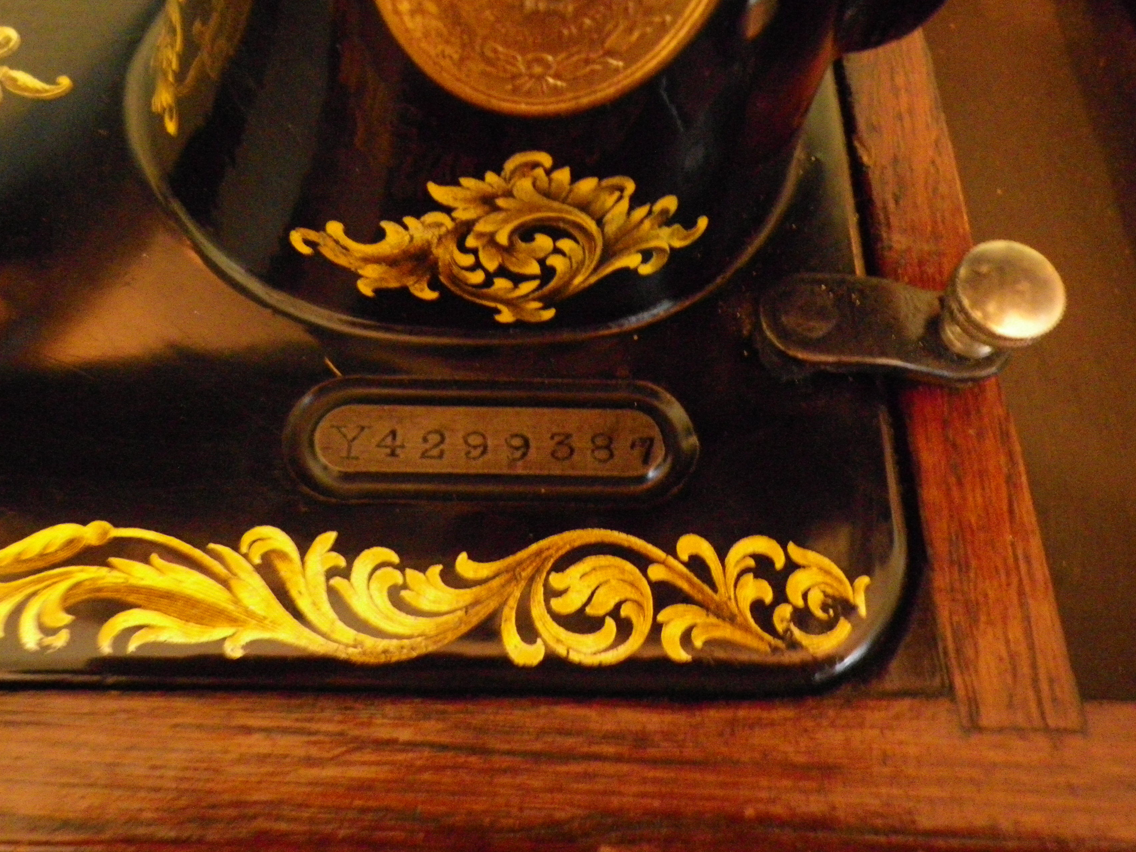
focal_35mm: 33
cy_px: 389
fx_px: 1083
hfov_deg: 55.3
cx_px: 529
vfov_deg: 42.9
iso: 800
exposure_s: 1/4
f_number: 2.6
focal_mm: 4.9
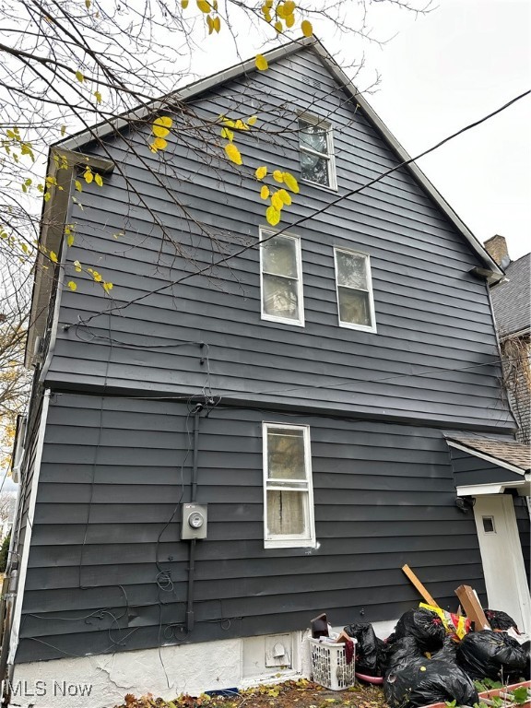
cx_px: 266
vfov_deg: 71.6
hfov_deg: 56.8
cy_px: 354
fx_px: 491
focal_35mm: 24
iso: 64
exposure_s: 1/144
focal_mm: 6.86
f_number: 1.78
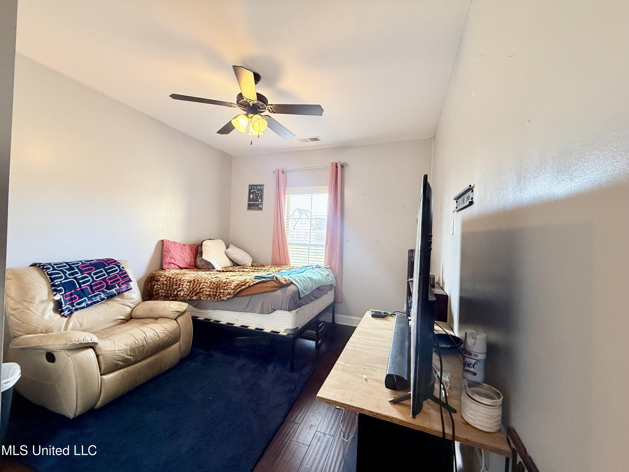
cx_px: 314
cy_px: 236
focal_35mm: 14
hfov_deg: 102.1
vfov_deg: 85.7
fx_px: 254
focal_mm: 2.22
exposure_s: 1/60
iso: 320
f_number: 2.2
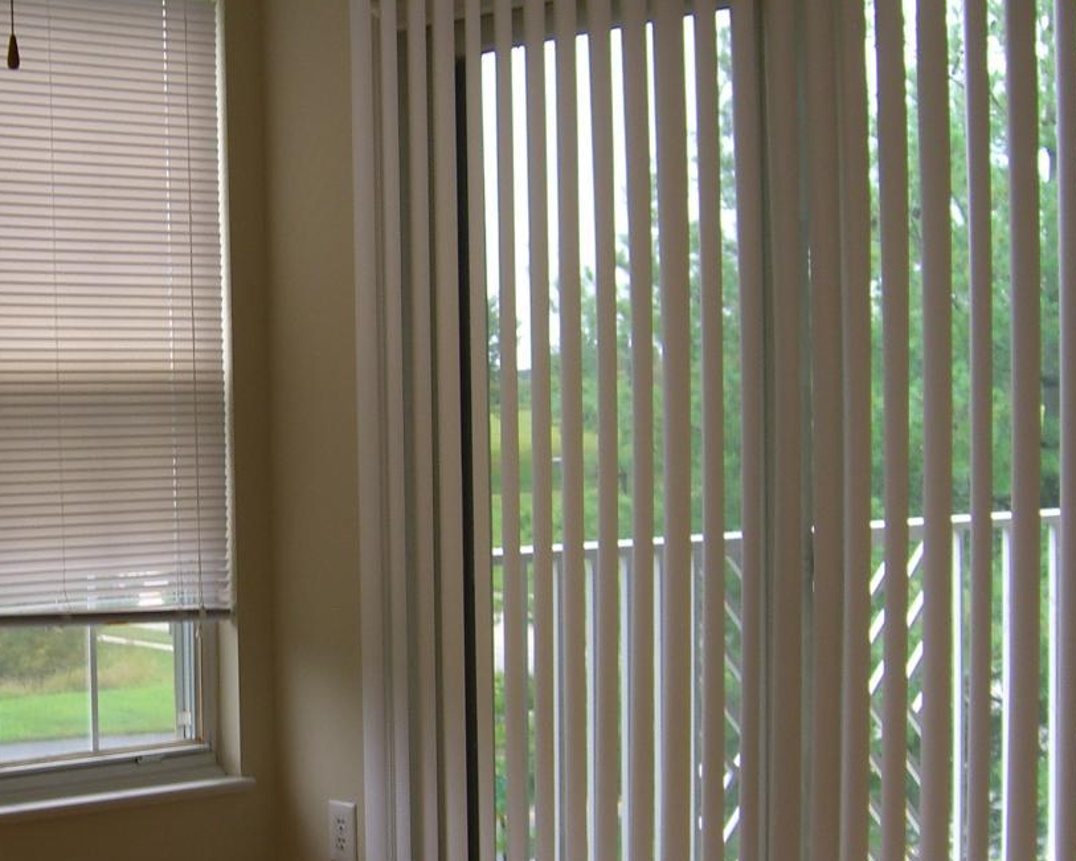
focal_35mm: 73
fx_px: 2324
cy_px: 550
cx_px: 236
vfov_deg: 20.9
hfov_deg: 25.7
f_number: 4
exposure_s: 1/100
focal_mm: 7.9
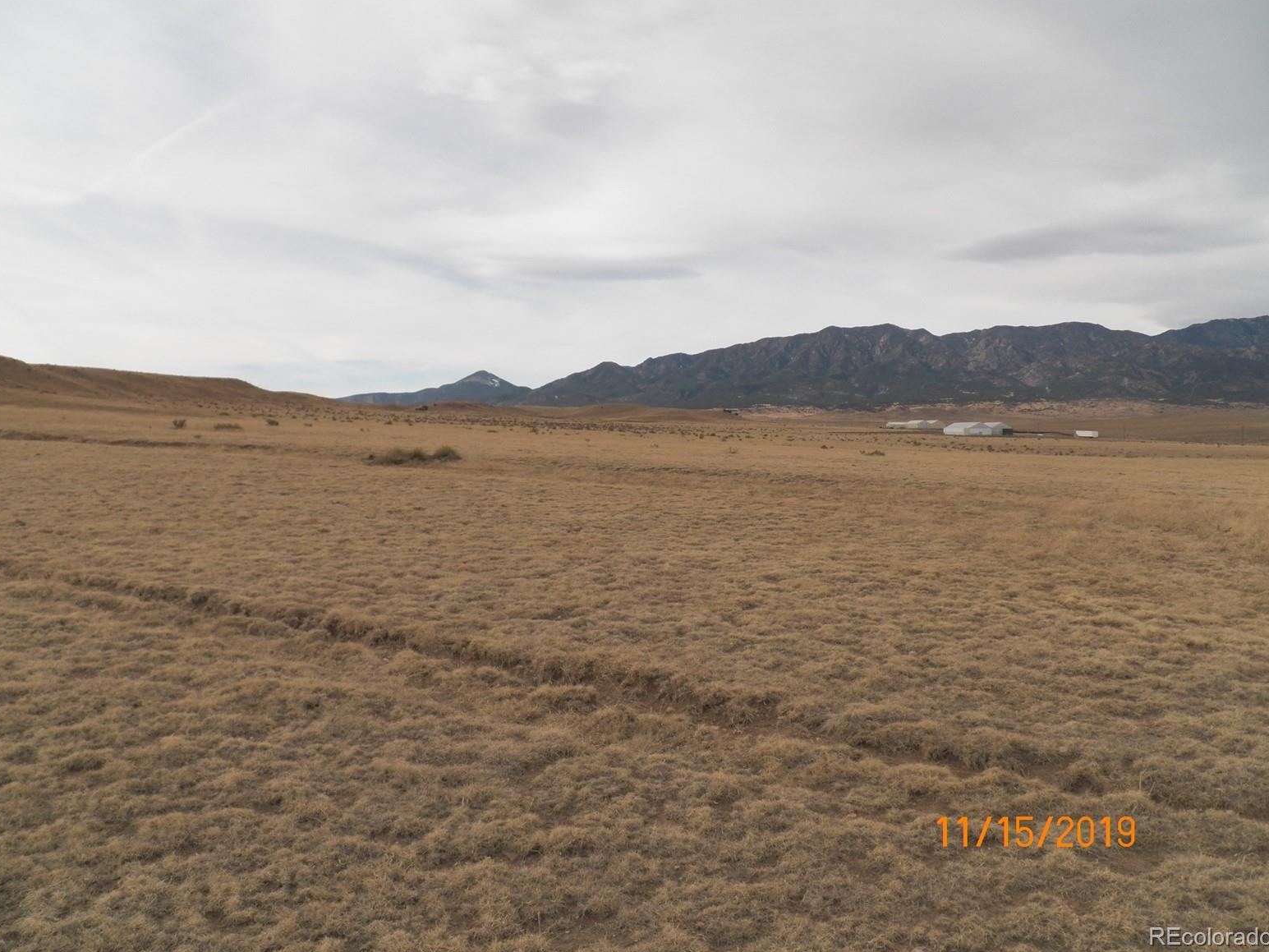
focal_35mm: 29
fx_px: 1063
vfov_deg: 48.2
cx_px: 625
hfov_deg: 61.7
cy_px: 461
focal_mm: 4.9
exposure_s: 1/2000
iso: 125
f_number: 4
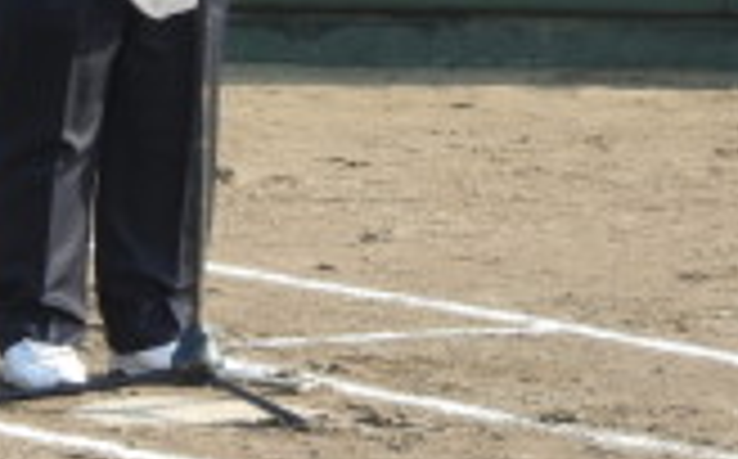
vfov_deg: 2.7
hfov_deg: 4.3
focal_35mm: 486
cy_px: -94
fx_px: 9761
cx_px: -490
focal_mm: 22.4
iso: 100
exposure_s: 1/160
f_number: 5
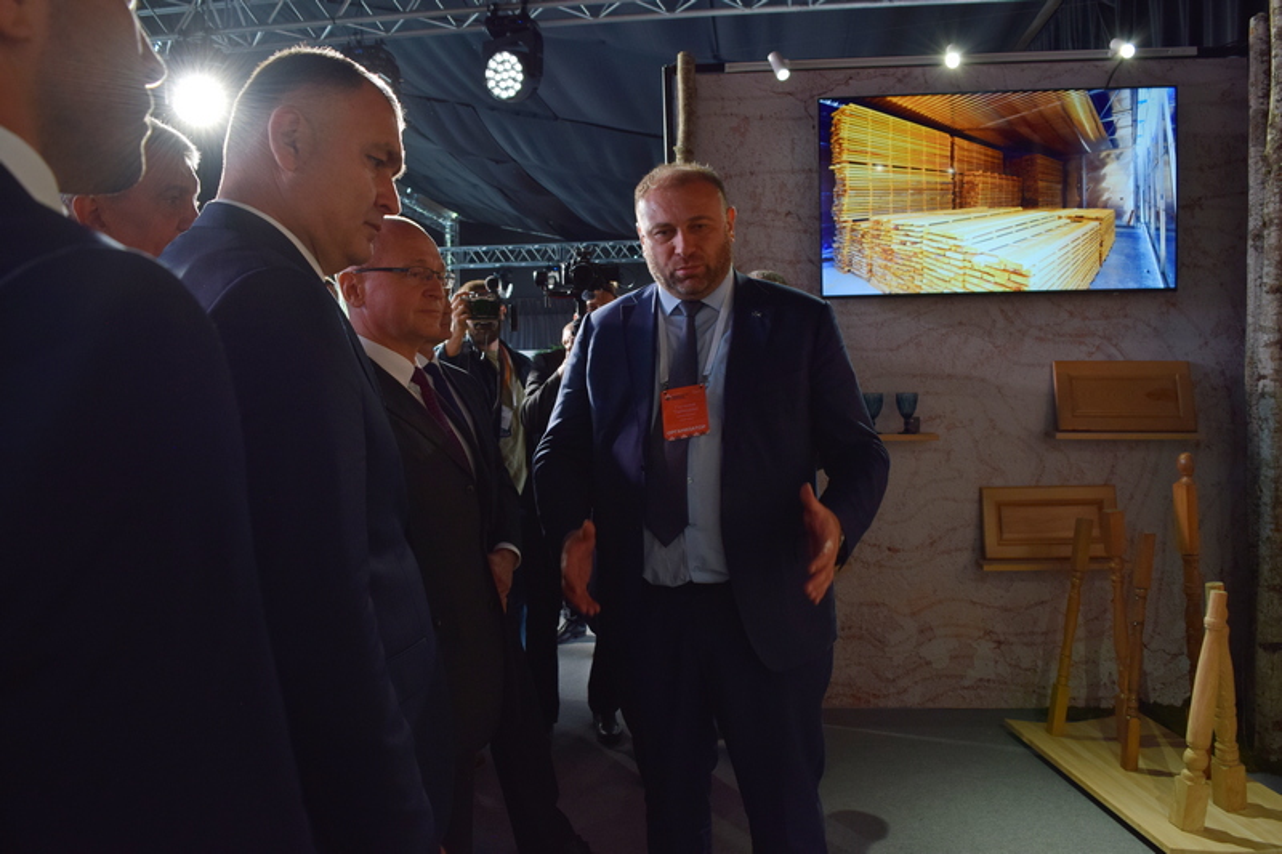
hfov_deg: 67.4
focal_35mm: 27
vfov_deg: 47.9
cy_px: 427
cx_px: 641
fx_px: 961
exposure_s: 1/100
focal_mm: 18
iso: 400
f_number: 5
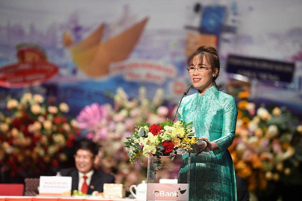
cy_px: 100
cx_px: 151
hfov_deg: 7.6
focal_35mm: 270
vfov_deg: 5.1
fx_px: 2264
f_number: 2.8
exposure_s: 1/250
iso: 2000
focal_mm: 270
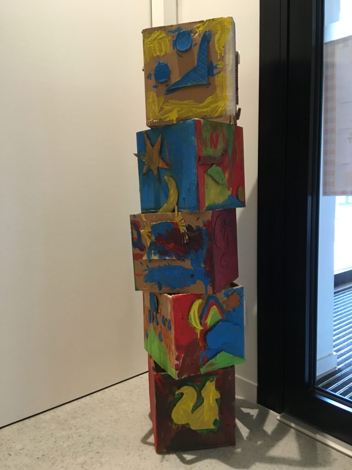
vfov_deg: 61.7
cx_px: 176
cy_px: 235
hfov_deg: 48.2
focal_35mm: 29
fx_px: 393
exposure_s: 1/33
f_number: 2.2
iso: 160
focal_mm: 4.15
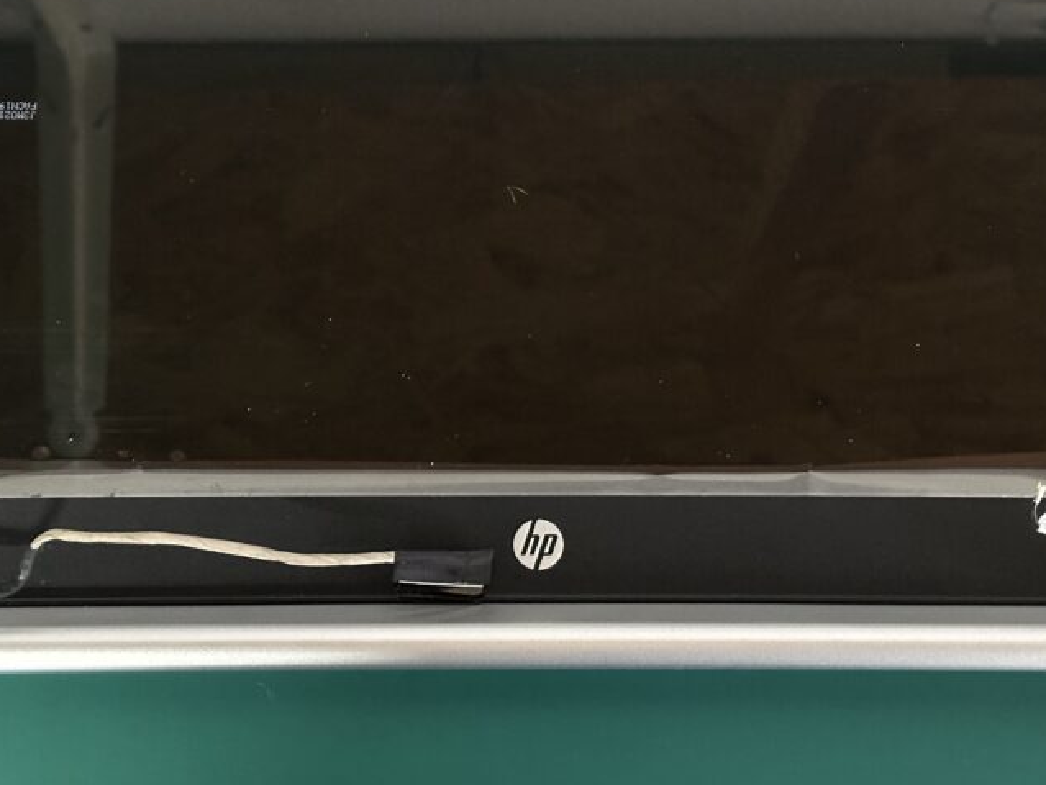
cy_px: 185
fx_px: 2328
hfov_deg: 25.3
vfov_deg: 19.0
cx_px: 515
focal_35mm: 77
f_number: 1.78
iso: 640
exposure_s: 1/20
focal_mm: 6.86
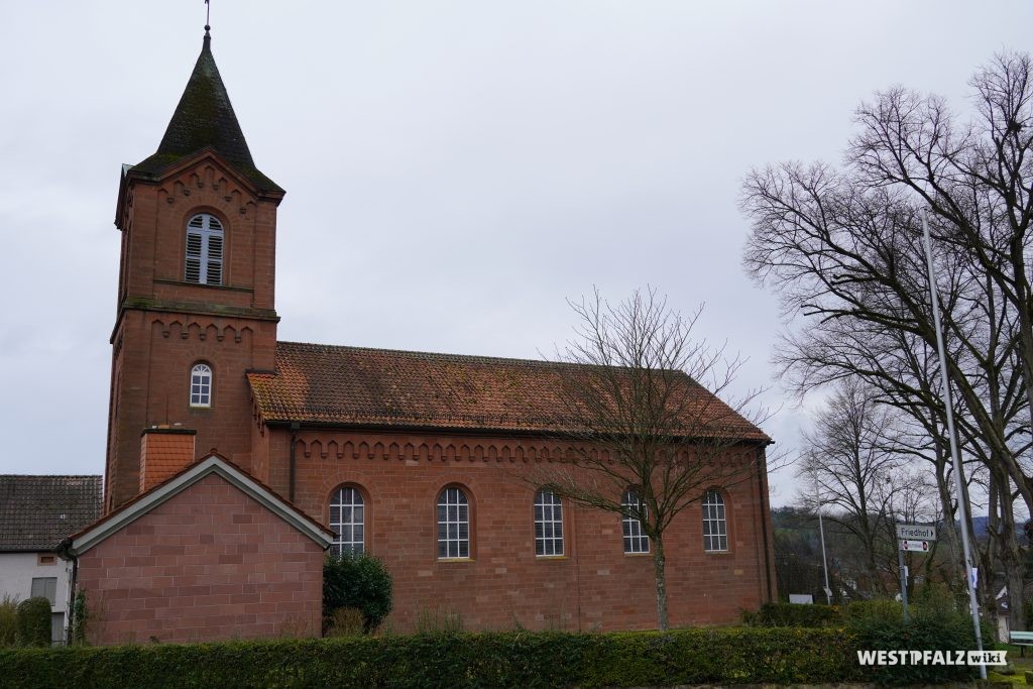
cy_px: 344
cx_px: 516
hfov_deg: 57.2
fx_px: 947
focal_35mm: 33
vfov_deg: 40.0
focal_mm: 22
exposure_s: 1/100
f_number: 6.3
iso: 100
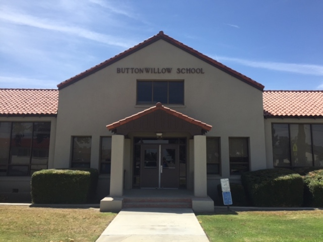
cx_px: 162
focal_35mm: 29
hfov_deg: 61.7
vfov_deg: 48.2
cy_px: 121
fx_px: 271
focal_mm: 4.15
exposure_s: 1/1647
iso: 32
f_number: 2.2
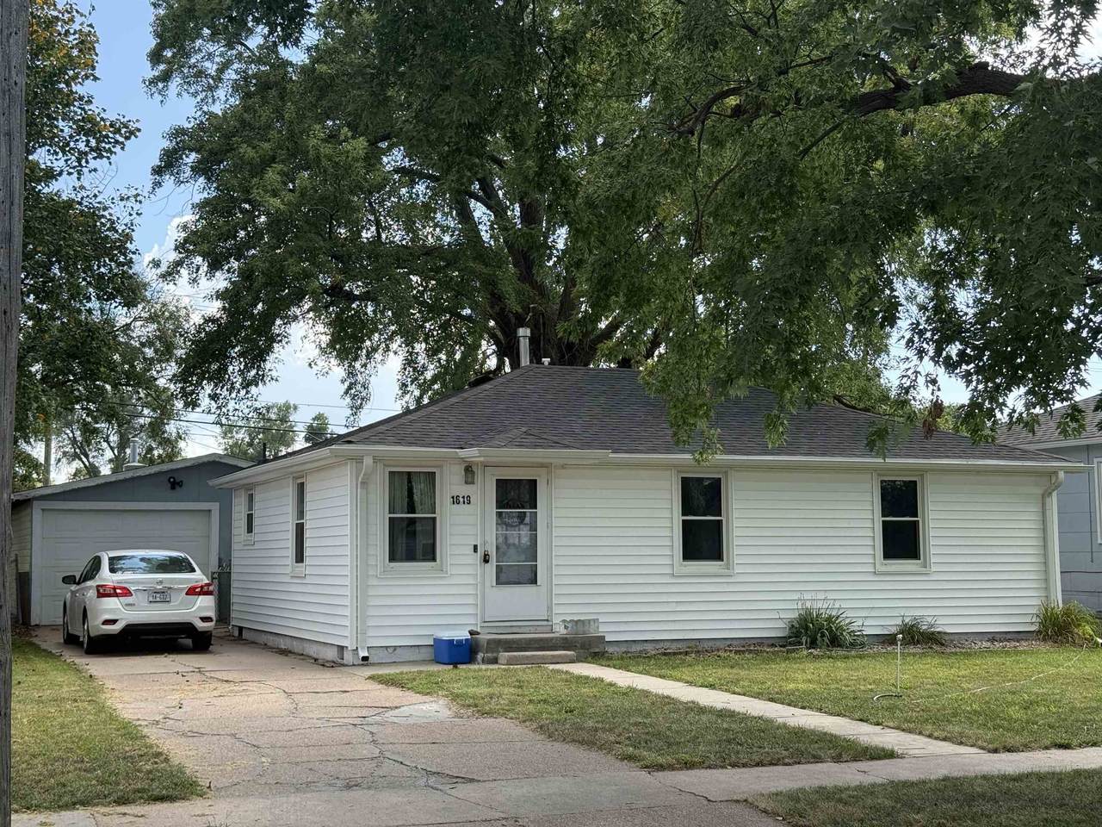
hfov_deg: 39.7
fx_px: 1528
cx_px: 551
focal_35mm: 48
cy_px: 414
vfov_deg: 30.3
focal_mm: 6.76
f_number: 1.78
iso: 80
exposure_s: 1/1133
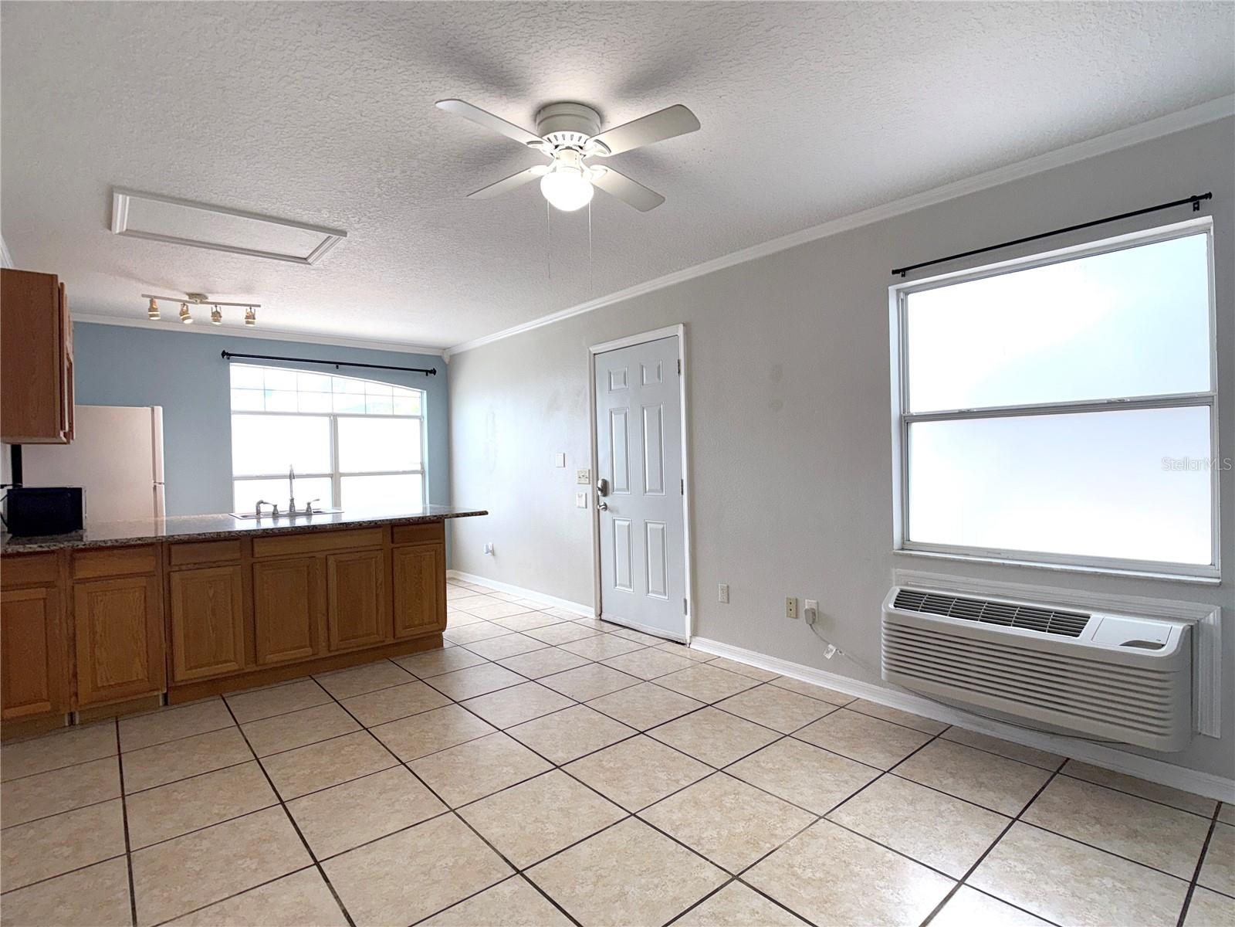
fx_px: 856
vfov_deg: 56.8
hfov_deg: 71.6
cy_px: 464
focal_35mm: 24
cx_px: 618
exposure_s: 1/318
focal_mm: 6.76
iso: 64
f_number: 1.78
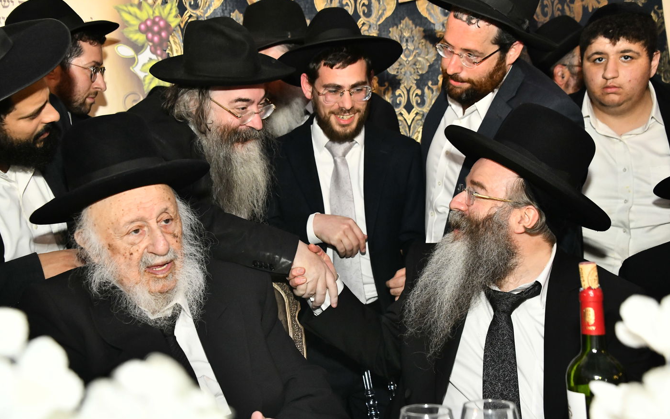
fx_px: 822
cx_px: 335
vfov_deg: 28.6
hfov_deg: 44.4
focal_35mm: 45
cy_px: 204
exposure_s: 1/160
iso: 3200
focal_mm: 44
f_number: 5.6
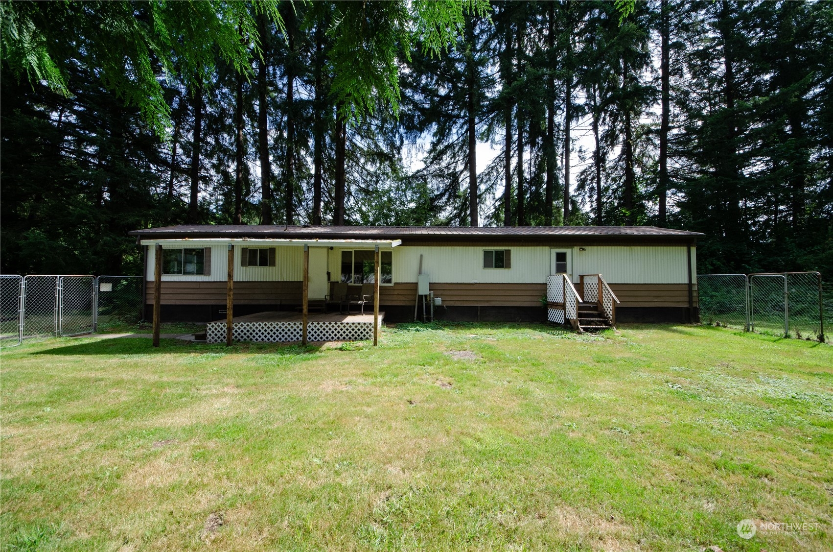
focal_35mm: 12
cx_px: 416
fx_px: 277
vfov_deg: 89.7
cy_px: 276
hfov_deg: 112.7
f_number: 11
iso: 800
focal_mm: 8
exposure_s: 1/320
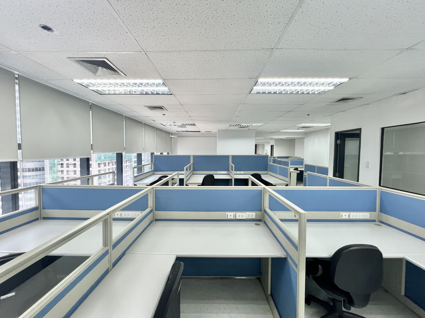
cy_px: 159
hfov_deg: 106.2
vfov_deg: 89.9
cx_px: 212
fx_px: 160
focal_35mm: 13
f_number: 1.8
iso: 250
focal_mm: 1.57
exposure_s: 1/120
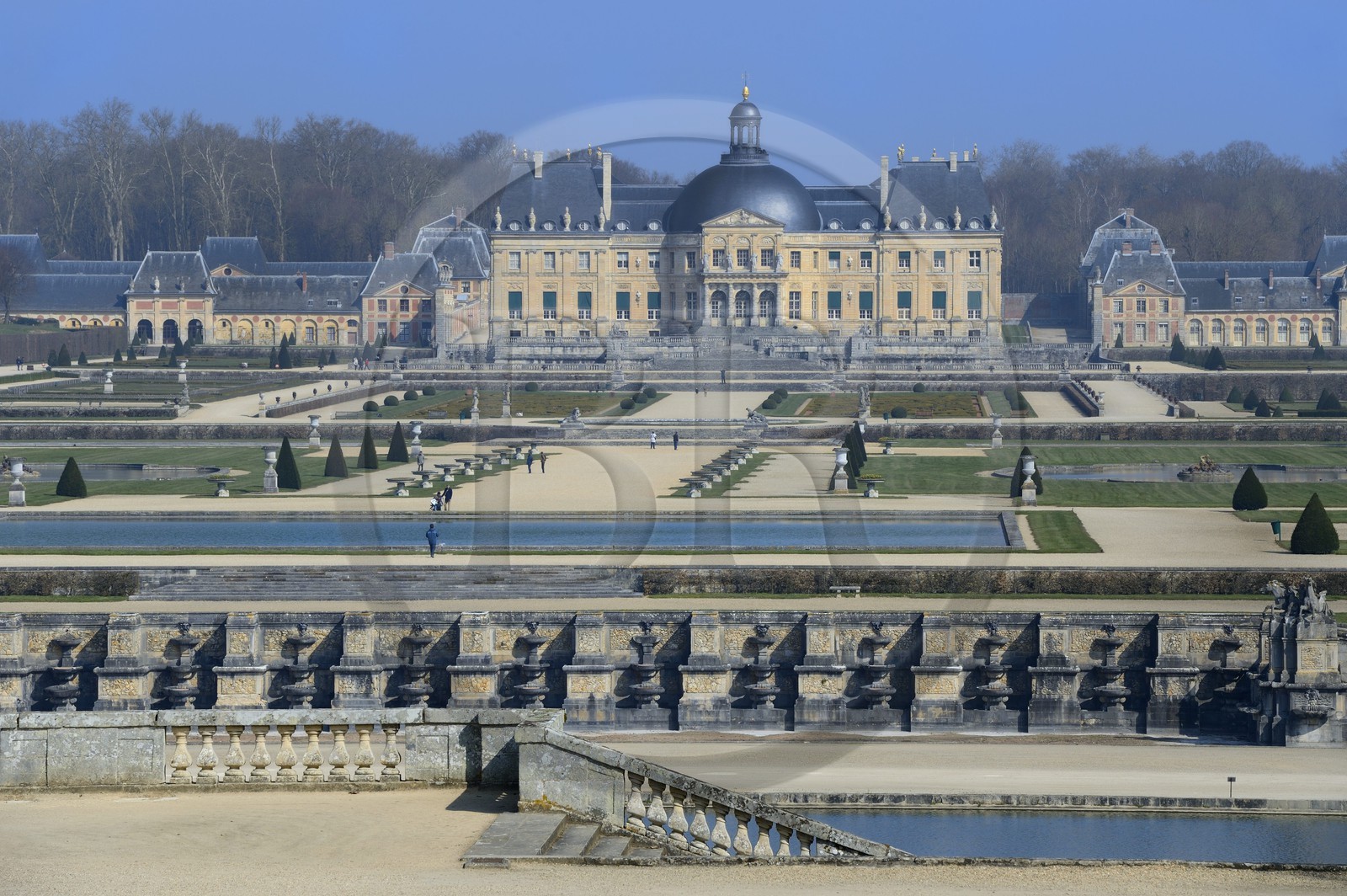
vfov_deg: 8.3
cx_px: 674
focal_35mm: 165
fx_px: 6169
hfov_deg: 12.5
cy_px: 448
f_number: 11
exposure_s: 1/250
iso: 100
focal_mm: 165
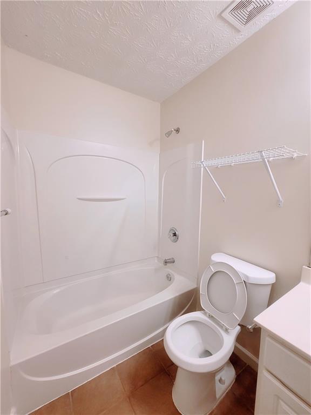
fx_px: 156
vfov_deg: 106.2
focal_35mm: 13
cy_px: 208
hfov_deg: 89.9
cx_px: 156
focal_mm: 2.2
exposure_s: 1/60
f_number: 2.2
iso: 100
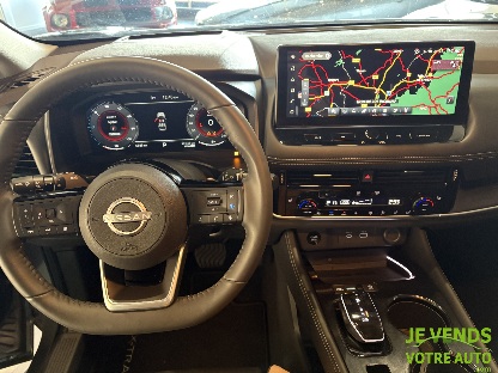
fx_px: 374
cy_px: 186
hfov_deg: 67.3
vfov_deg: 53.1
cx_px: 249
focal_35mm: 26
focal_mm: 5.96
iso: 500
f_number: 1.6
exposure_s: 1/25
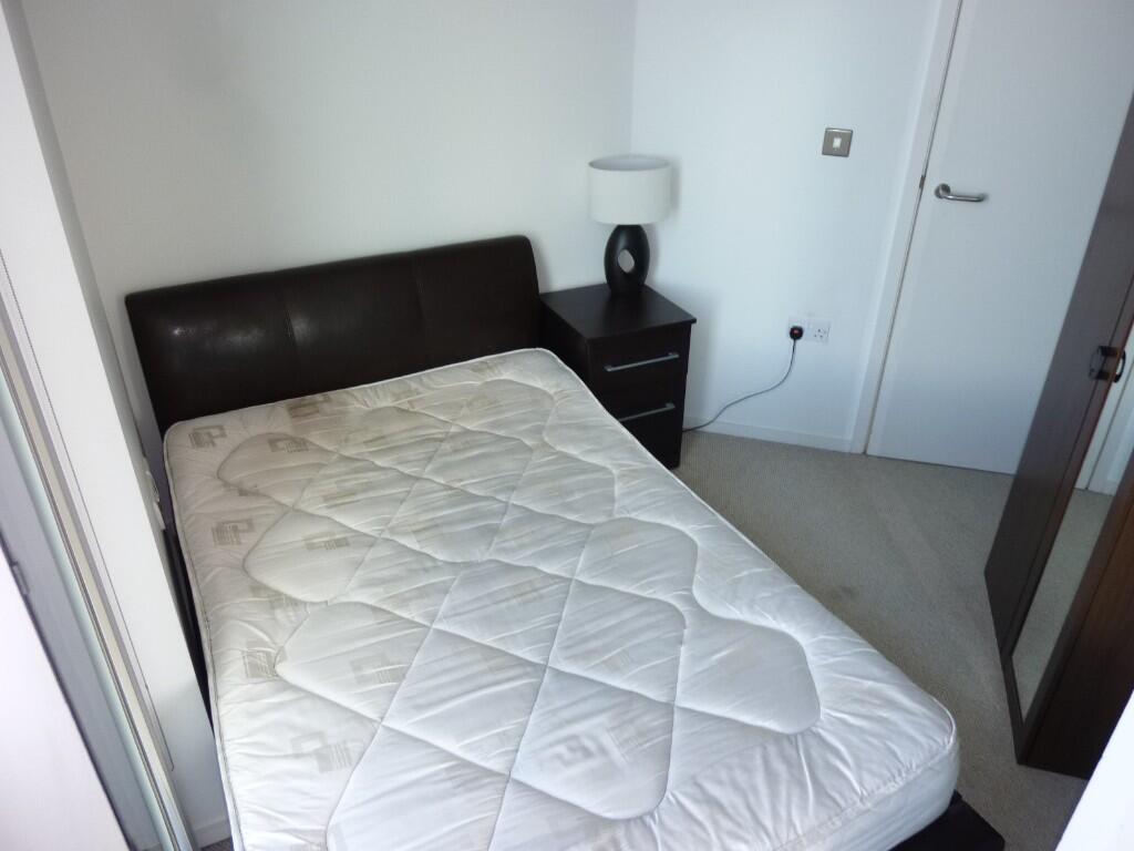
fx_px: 819
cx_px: 567
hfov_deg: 69.4
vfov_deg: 54.9
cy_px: 426
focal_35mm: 25
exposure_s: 1/30
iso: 100
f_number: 3.3
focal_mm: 4.5
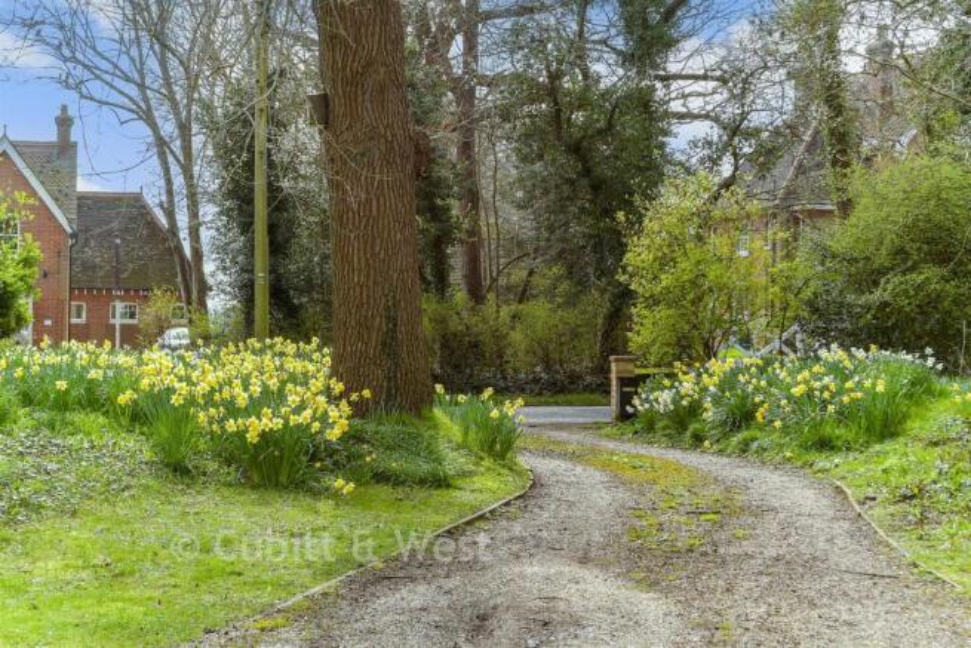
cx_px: 486
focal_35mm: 60
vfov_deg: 22.6
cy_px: 324
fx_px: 1619
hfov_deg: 33.4
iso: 160
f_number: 8
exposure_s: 1/125
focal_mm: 40
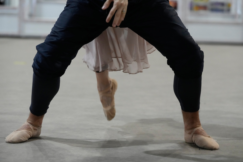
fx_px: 776
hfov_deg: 17.8
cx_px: 122
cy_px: 81
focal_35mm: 115
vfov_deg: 11.9
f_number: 4.5
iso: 5000
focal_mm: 115
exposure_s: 1/200
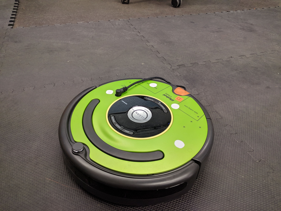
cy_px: 106
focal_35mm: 26
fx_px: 211
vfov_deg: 53.1
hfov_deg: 67.3
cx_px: 140
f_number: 2
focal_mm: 4.67
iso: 395
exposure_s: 1/72.5
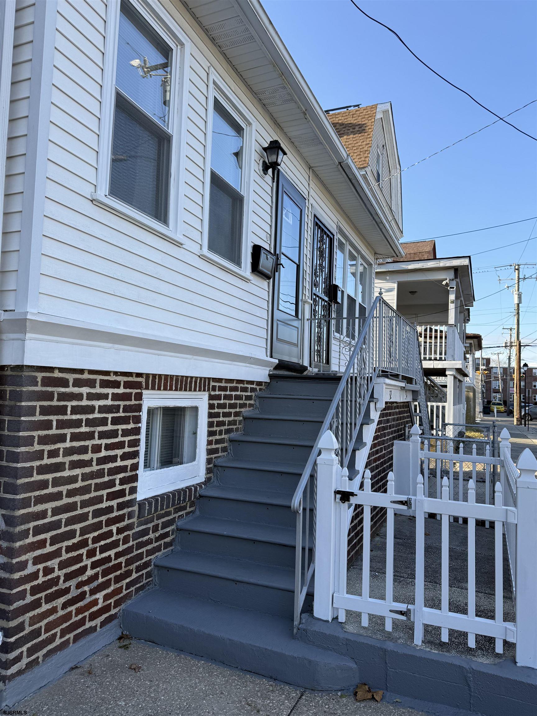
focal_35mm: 24
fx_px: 496
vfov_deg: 71.6
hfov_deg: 56.8
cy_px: 358
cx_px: 268
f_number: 1.78
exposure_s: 1/1314
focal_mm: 6.76
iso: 80
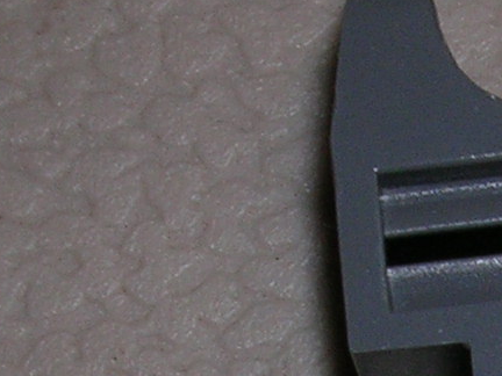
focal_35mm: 180
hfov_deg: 10.7
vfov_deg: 8.1
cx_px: 689
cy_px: 571
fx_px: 2610
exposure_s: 1/60.1
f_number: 5.6
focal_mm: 5.8
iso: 50
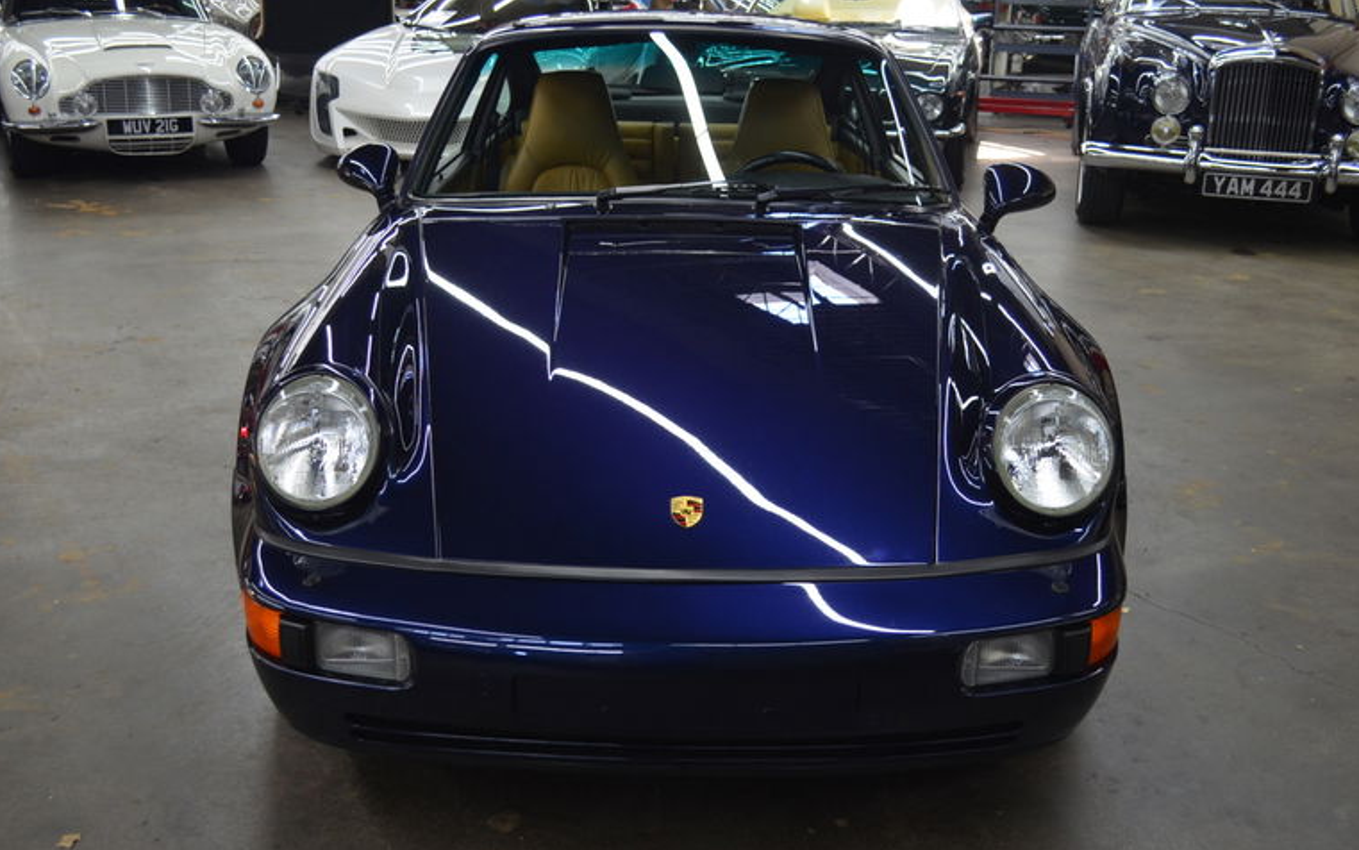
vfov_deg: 32.0
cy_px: 409
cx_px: 680
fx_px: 1482
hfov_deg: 49.3
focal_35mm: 40
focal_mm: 26
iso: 560
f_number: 4.2
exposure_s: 1/60
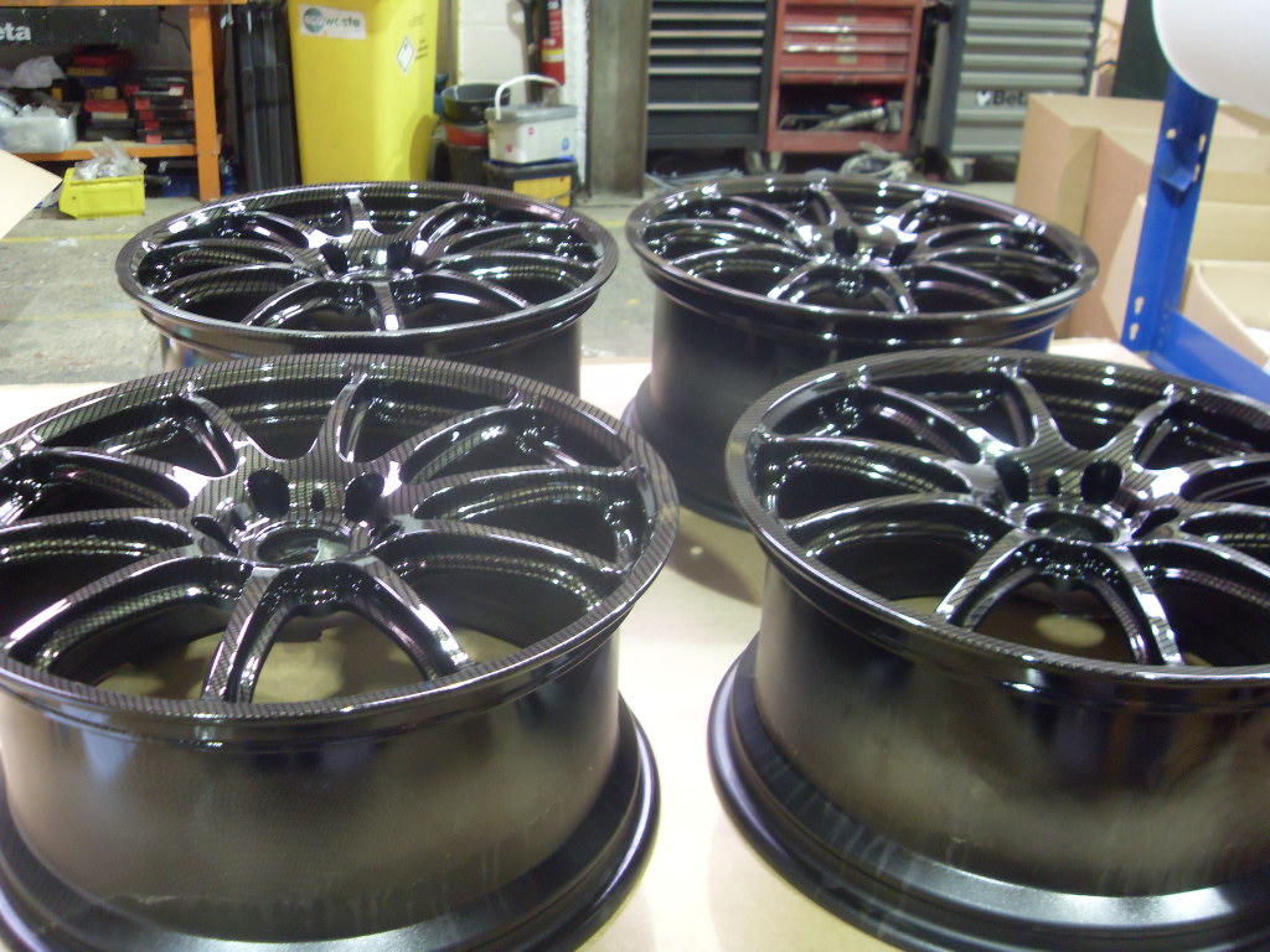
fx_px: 1284
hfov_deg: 52.6
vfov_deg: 40.7
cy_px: 476
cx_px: 635
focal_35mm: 35
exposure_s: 1/8
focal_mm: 6.3
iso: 200
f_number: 2.8
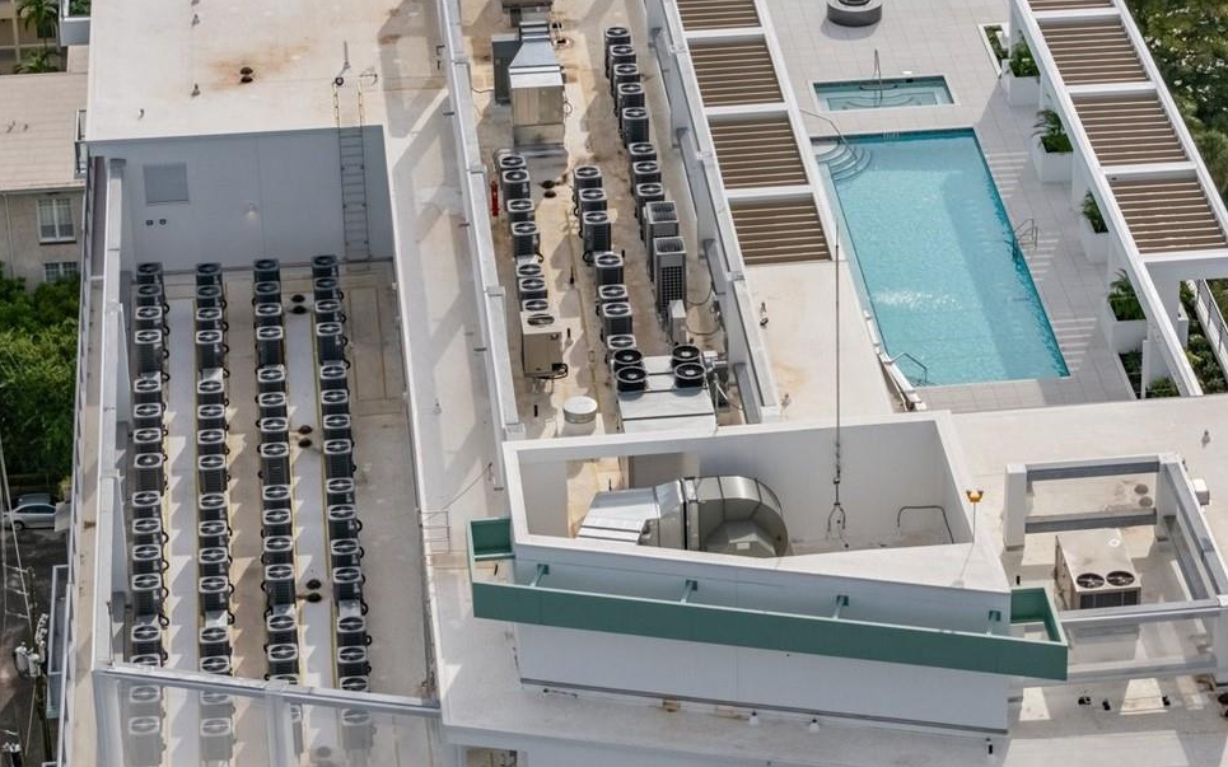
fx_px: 4116
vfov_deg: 10.6
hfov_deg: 16.9
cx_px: 901
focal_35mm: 123
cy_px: 271
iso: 210
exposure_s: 1/60
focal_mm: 19.35
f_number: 2.8
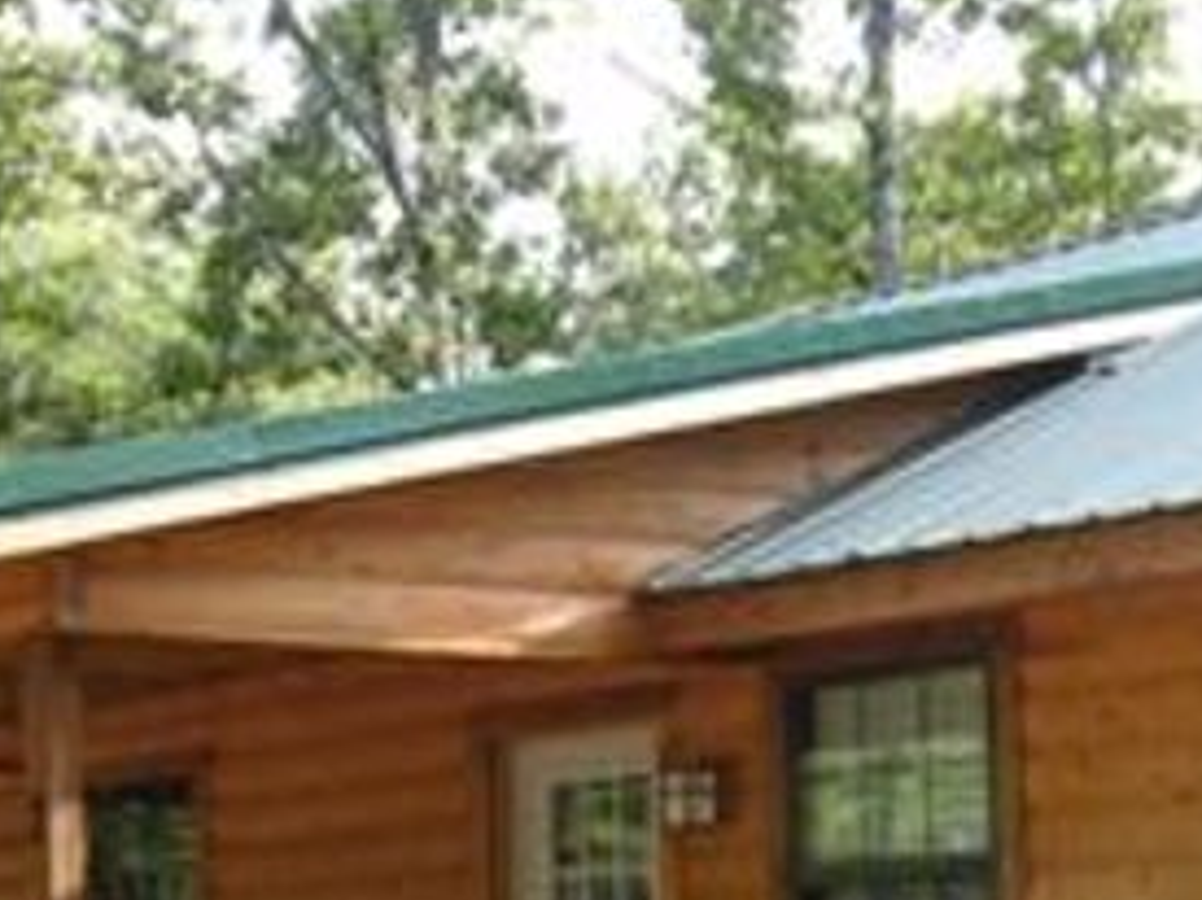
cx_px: 962
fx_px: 3540
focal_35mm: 102
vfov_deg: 14.0
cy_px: 1123
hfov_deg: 19.1
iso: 50
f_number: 4
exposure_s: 1/65.7
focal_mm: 8.9
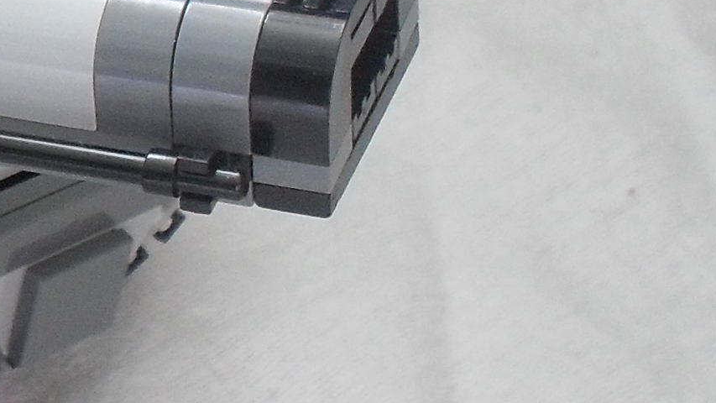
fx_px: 3095
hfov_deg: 12.1
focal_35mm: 163
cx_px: -598
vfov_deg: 7.4
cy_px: 88
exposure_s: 1/1.43
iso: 200
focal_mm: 6.3
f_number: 3.2
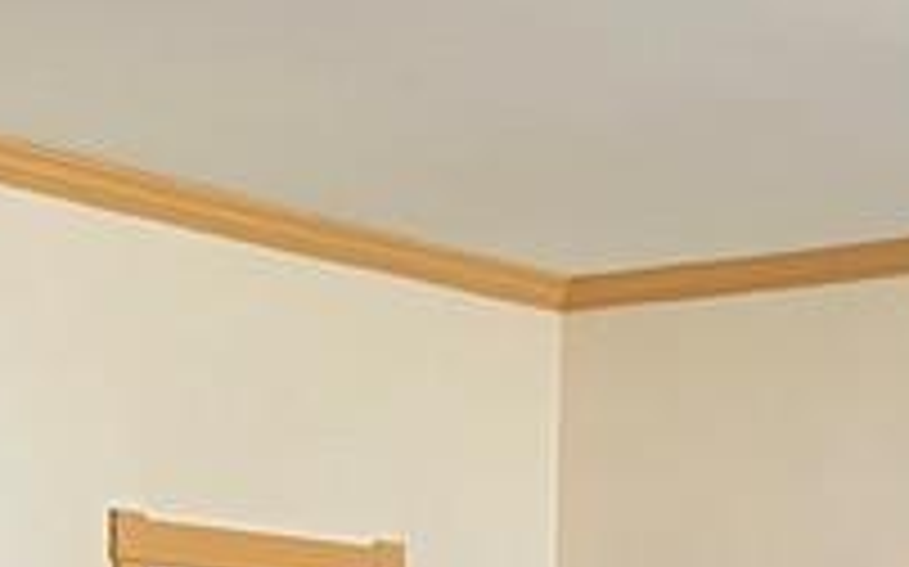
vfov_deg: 8.8
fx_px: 3466
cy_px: 1179
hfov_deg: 14.8
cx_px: 104
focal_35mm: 140
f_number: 1.6
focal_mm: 4.2
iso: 250
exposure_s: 1/60
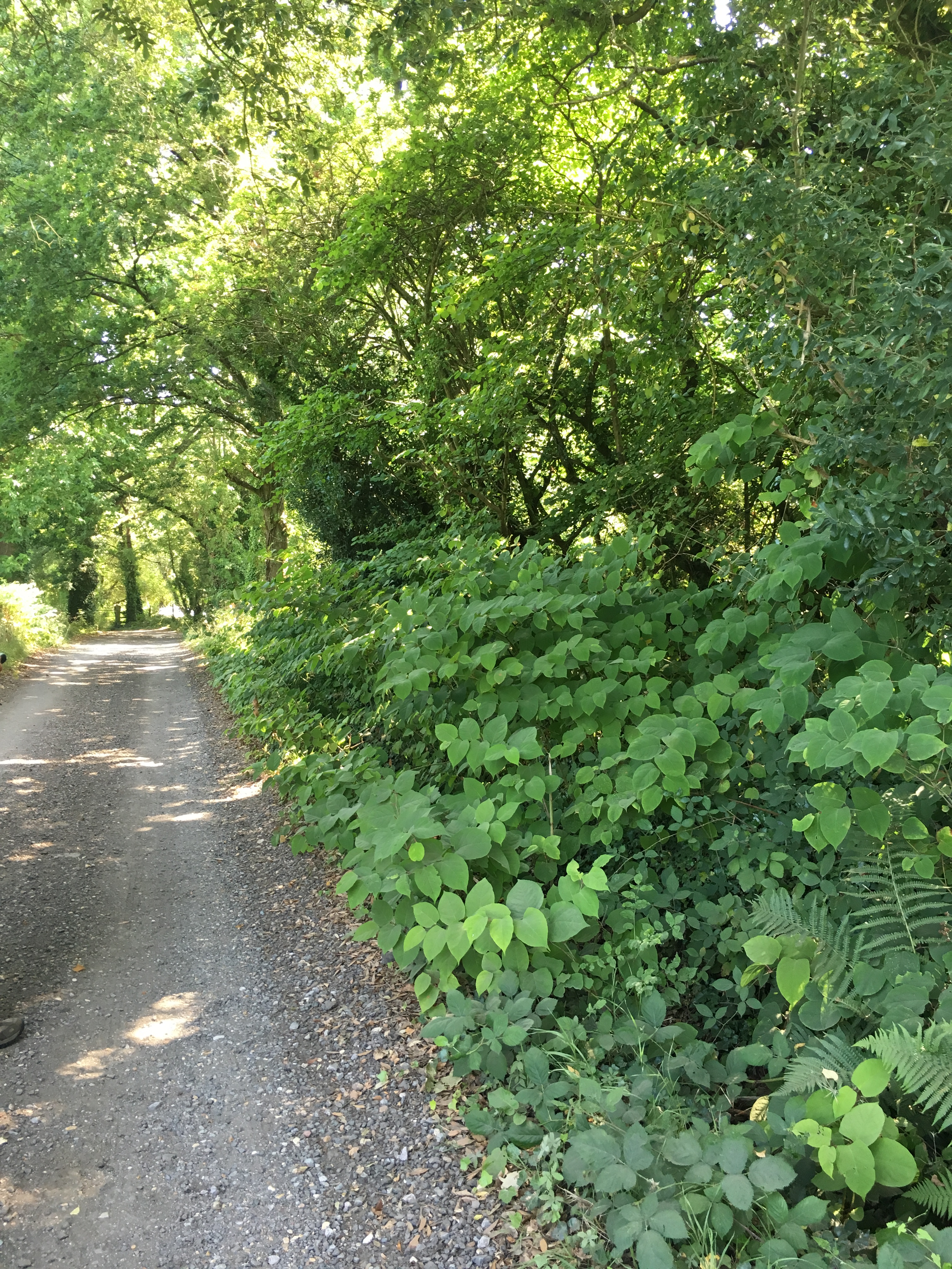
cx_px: 476
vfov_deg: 61.7
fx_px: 1063
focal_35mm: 29
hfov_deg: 48.2
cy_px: 634
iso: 40
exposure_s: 1/33
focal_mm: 4.15
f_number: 2.2
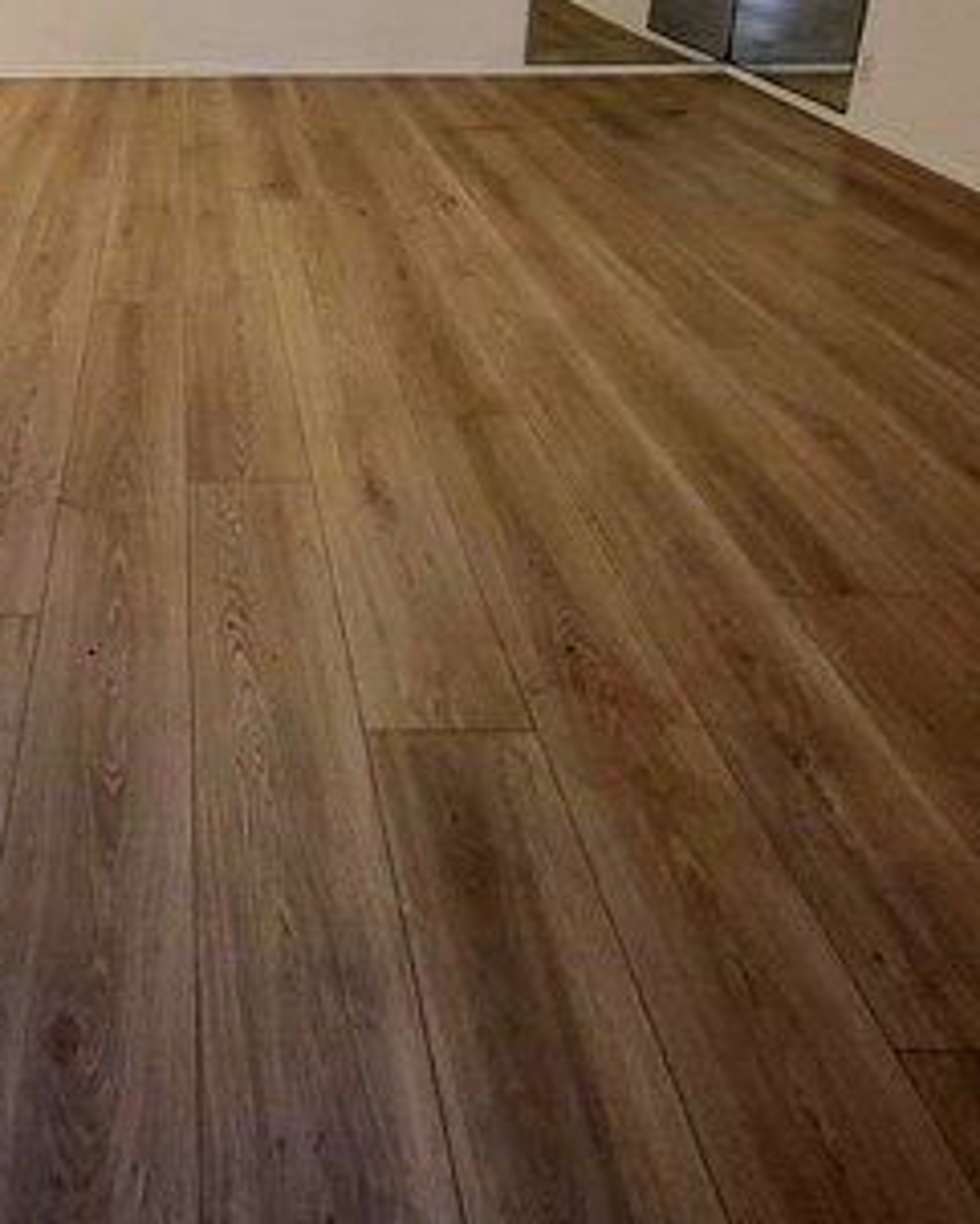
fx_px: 978
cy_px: 183
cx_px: 167
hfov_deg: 49.4
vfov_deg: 57.4
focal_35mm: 27
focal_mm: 1.74
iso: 400
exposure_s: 1/30
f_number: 2.2
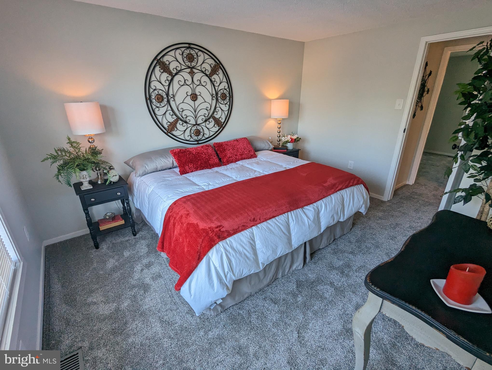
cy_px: 185
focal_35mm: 16
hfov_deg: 94.4
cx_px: 246
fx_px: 228
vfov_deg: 78.2
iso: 147
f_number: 2.2
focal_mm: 2.35
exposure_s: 1/90.1
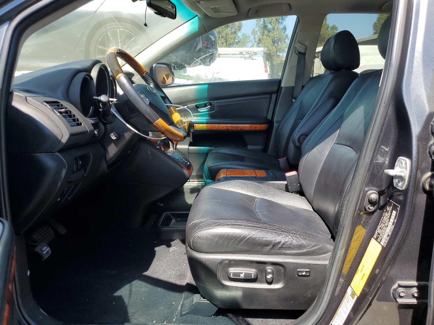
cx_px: 217
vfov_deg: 53.1
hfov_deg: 67.3
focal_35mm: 26
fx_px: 326
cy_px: 162
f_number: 1.5
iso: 50
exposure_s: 1/667
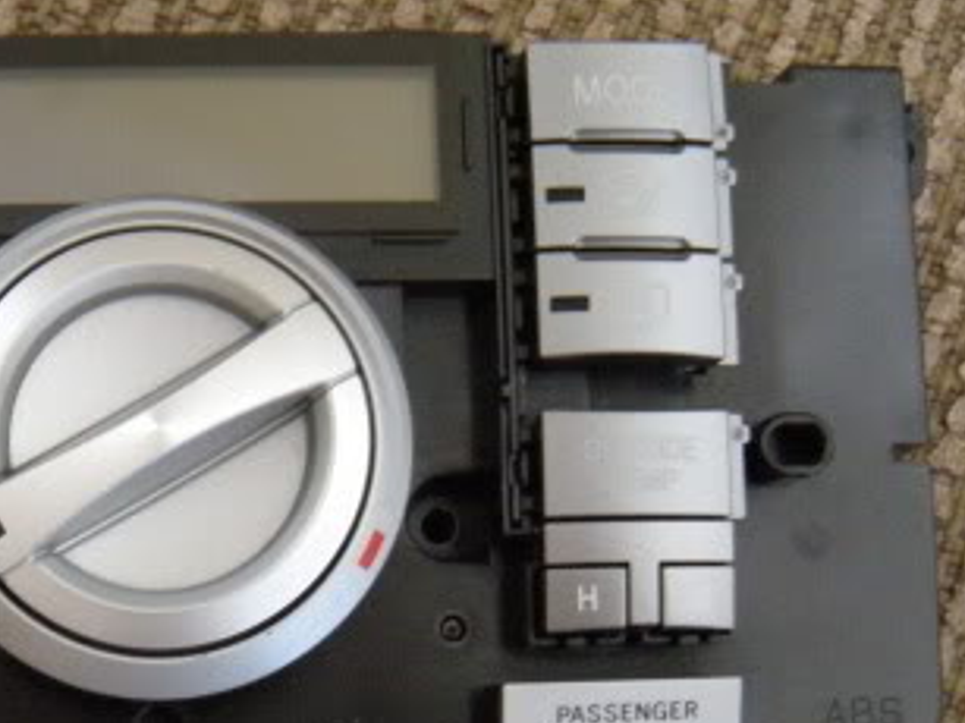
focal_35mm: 73
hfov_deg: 26.2
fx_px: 2034
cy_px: 541
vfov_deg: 20.0
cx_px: 182
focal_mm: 5.9
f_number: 3.8
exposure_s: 1/17.8
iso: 400
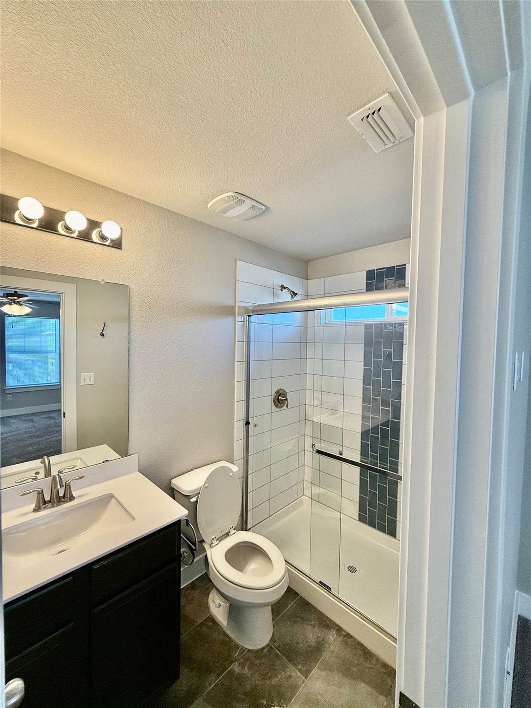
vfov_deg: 102.1
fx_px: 286
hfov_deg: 85.7
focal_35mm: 14
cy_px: 354
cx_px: 266
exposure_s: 1/120
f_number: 2.2
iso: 160
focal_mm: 2.22
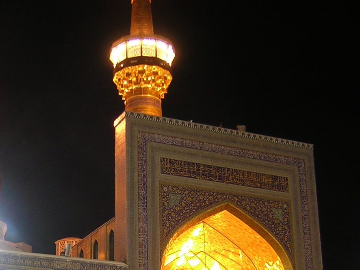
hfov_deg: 29.4
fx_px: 676
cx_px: 100
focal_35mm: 65
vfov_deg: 22.3
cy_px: 219
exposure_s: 1/7.4
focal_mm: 4.7
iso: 100
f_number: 2.6
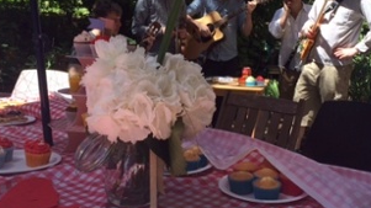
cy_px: 82
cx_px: 226
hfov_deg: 41.1
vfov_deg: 23.9
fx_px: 492
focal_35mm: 50
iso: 32
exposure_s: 1/912
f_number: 2.2
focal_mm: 4.12
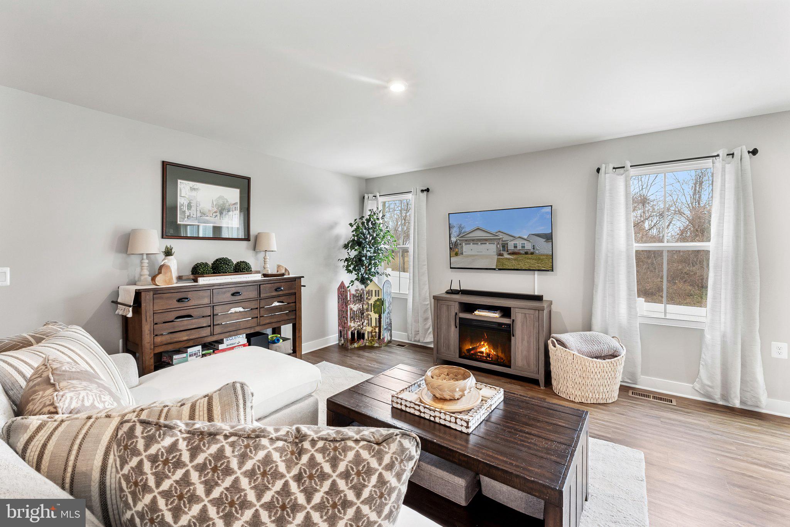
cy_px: 264
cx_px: 395
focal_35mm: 15
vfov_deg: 77.3
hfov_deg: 100.4
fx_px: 329
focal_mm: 10
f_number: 8
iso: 800
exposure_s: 1/5
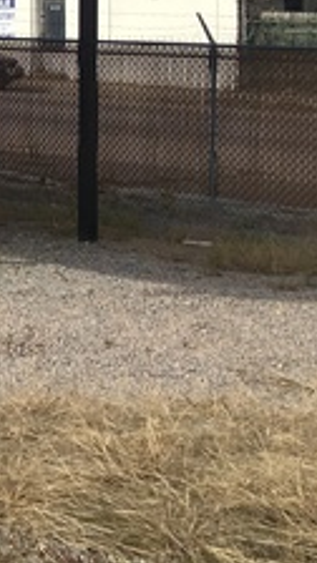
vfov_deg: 19.2
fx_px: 1629
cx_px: -540
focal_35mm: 109
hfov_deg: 9.4
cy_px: 30
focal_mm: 4.15
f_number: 2.2
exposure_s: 1/1748
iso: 25
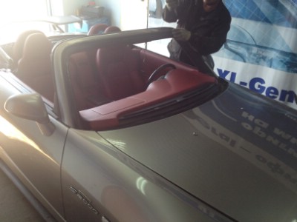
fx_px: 300
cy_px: 111
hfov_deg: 52.6
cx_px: 148
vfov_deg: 40.7
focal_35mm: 35
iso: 80
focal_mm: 4.28
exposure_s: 1/120
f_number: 2.4
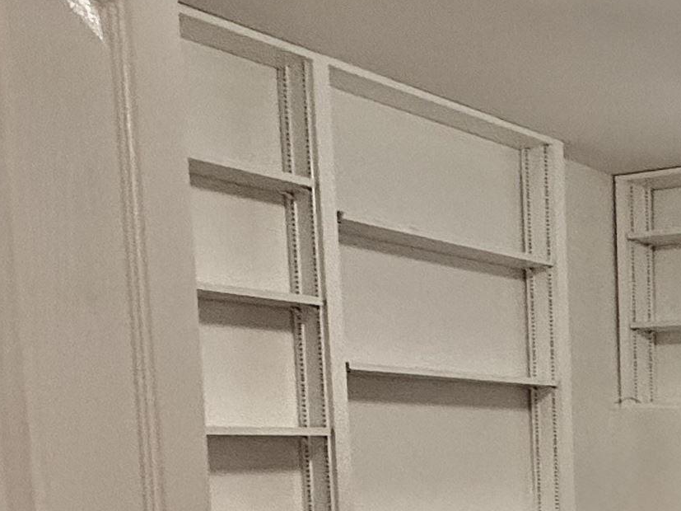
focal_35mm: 52
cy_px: 557
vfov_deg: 26.0
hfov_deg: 28.1
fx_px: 1023
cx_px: 954
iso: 500
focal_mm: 2.22
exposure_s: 1/60
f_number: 2.2
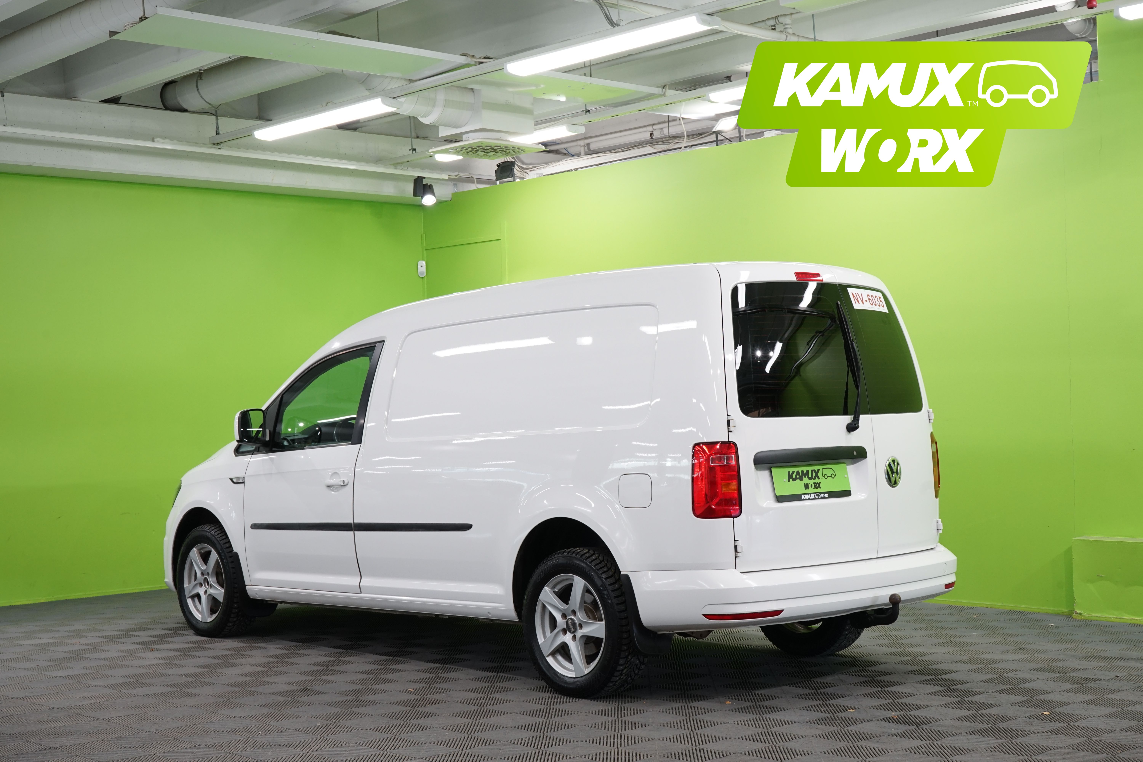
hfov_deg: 40.3
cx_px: 572
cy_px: 381
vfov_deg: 27.5
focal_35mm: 49
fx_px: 1556
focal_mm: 49
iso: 640
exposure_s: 1/20
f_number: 11
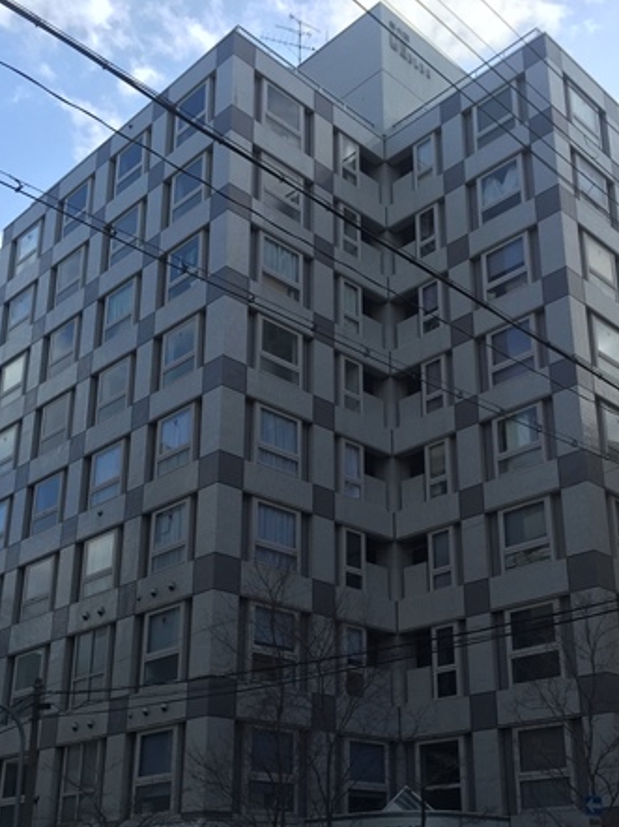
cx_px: 367
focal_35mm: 42
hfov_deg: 34.2
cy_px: 503
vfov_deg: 44.5
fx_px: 1002
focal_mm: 4.15
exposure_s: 1/1130
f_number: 2.2
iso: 32
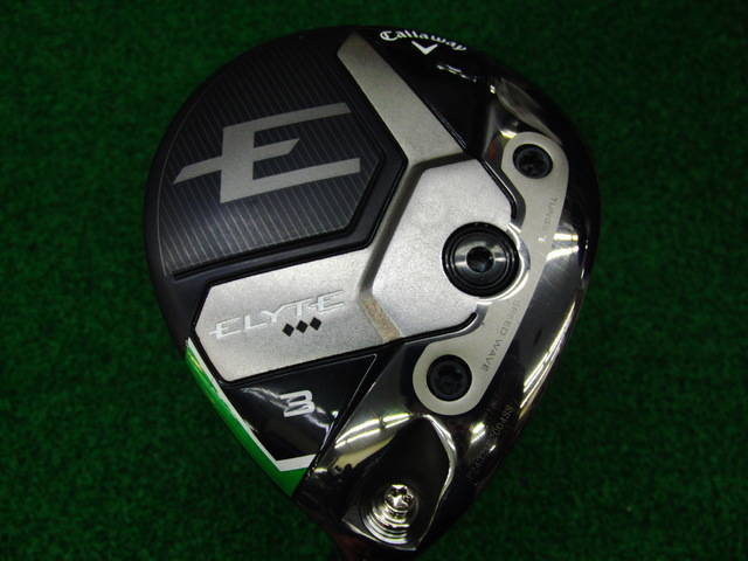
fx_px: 800
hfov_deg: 50.1
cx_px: 374
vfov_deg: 38.7
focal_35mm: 37
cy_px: 280
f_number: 3.6
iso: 250
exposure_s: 1/80
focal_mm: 6.42
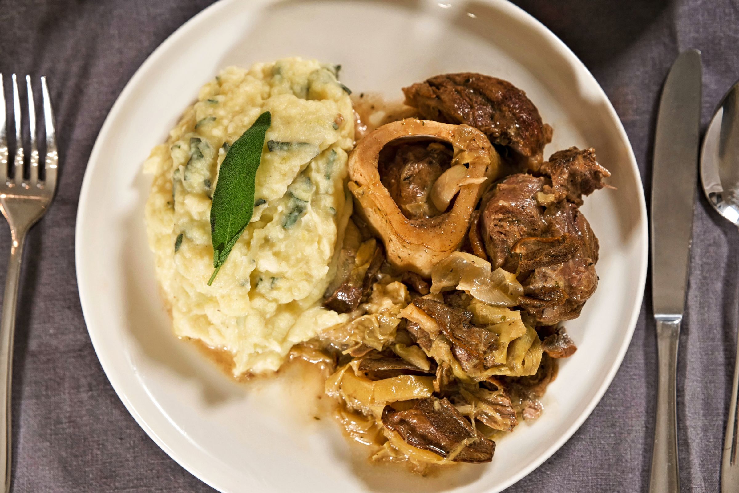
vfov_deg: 16.1
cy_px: 246
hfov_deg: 23.9
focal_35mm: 85
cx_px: 370
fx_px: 1745
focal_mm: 85
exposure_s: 1/160
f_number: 4
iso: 1000
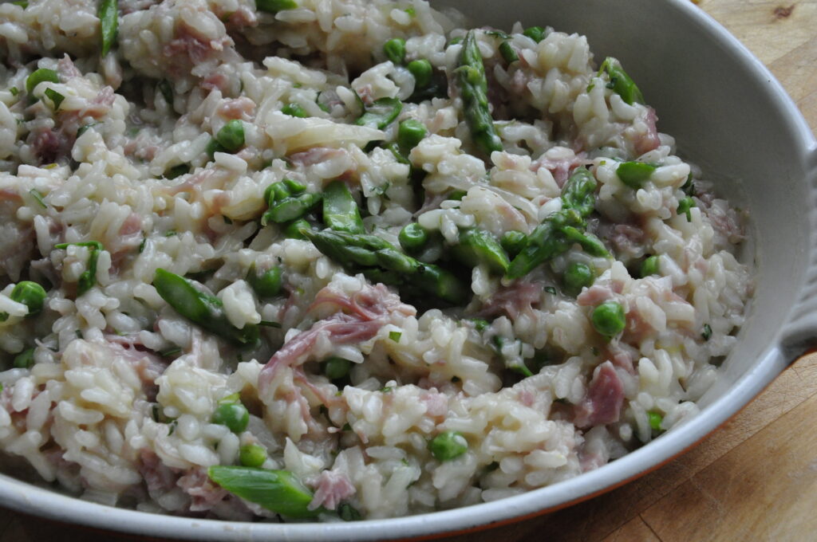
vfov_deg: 20.1
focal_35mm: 68
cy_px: 271
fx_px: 1530
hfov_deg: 29.9
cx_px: 408
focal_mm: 45
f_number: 10
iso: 1600
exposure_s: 1/250
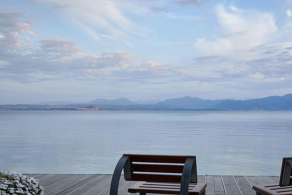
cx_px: 204
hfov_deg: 46.5
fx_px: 332
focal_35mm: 41
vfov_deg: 32.7
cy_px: 92
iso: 100
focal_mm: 15
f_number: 10
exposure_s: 1/20
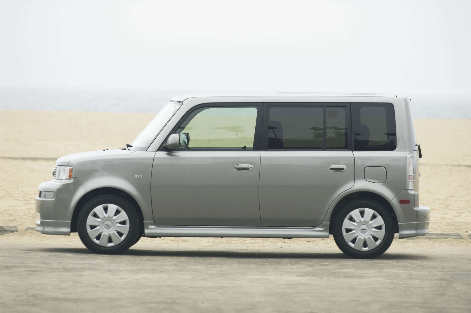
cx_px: 236
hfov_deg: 7.9
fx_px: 3431
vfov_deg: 5.2
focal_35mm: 262
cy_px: 156
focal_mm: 175
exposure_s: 1/400
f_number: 3.2
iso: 200
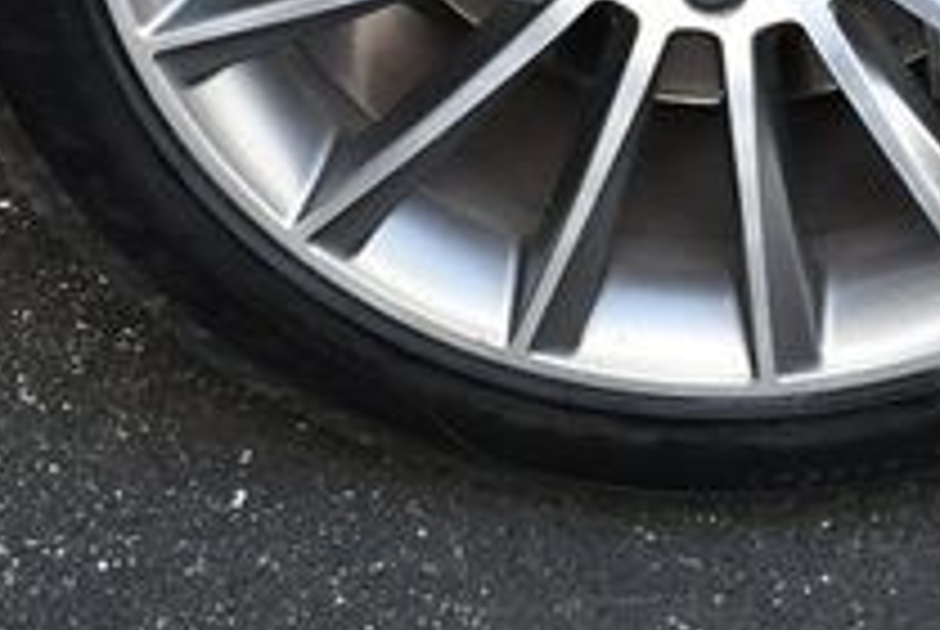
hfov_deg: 18.5
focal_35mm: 110
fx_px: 2876
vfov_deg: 12.0
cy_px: -279
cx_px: 684
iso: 400
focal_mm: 18
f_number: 5.6
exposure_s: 1/250
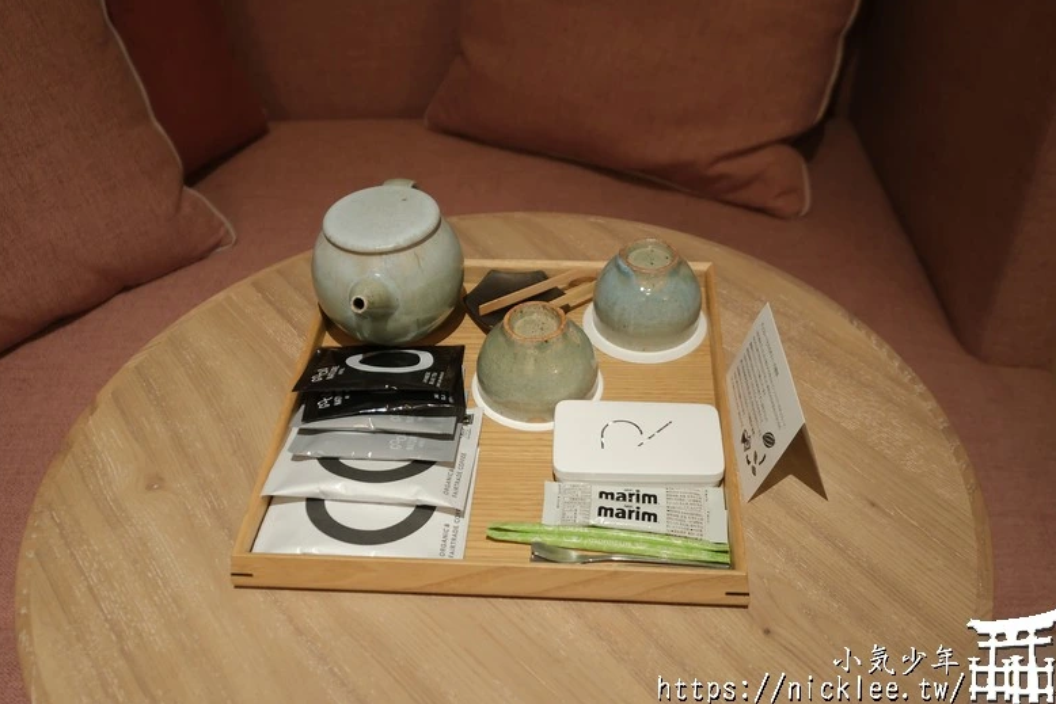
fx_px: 1085
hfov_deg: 51.9
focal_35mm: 37
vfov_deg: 36.0
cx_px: 525
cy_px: 345
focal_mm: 24
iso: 1600
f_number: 4
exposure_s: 1/60
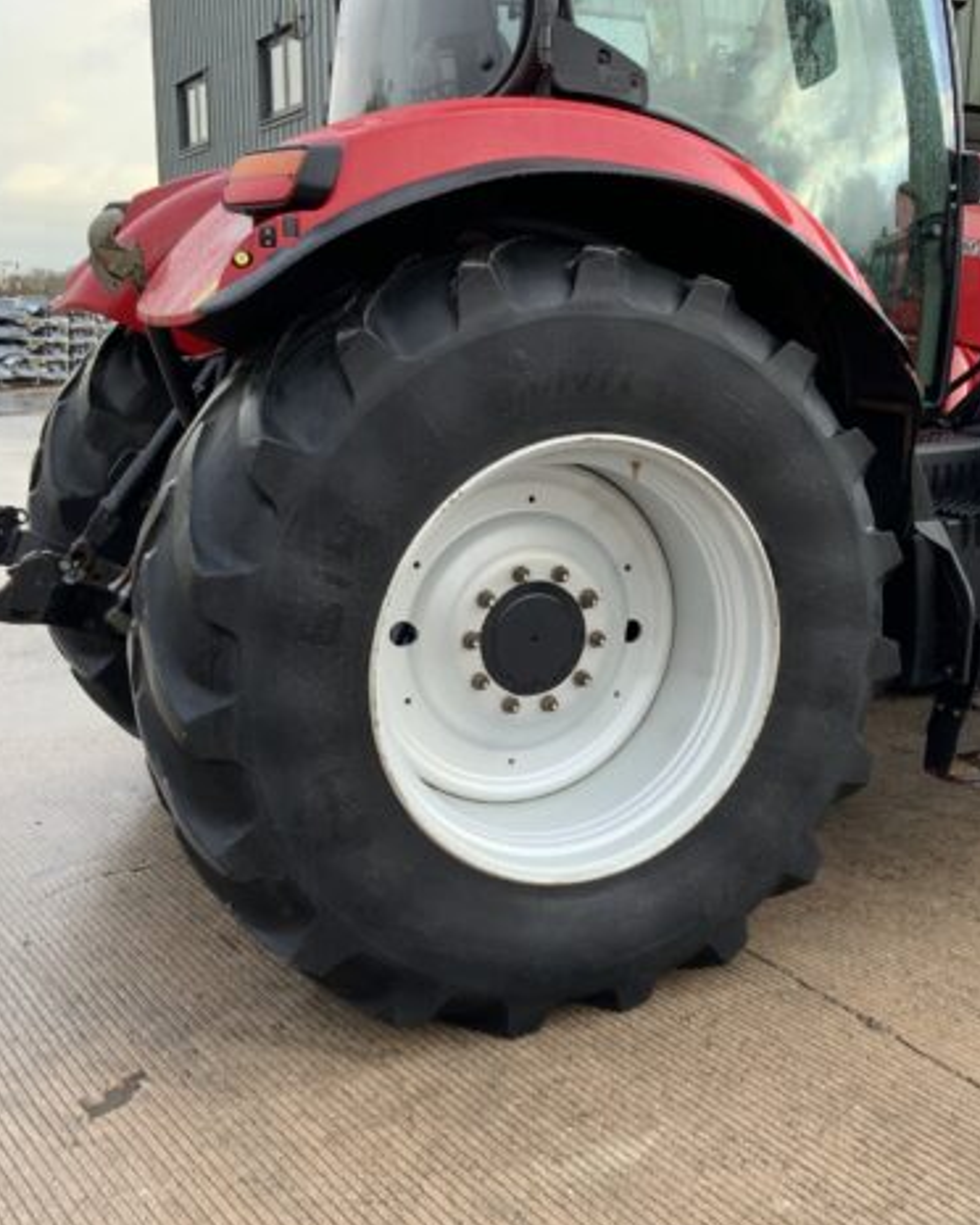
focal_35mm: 39
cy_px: 627
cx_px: 572
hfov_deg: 38.1
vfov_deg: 46.8
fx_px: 1414
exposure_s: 1/122
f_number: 1.8
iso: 25
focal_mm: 3
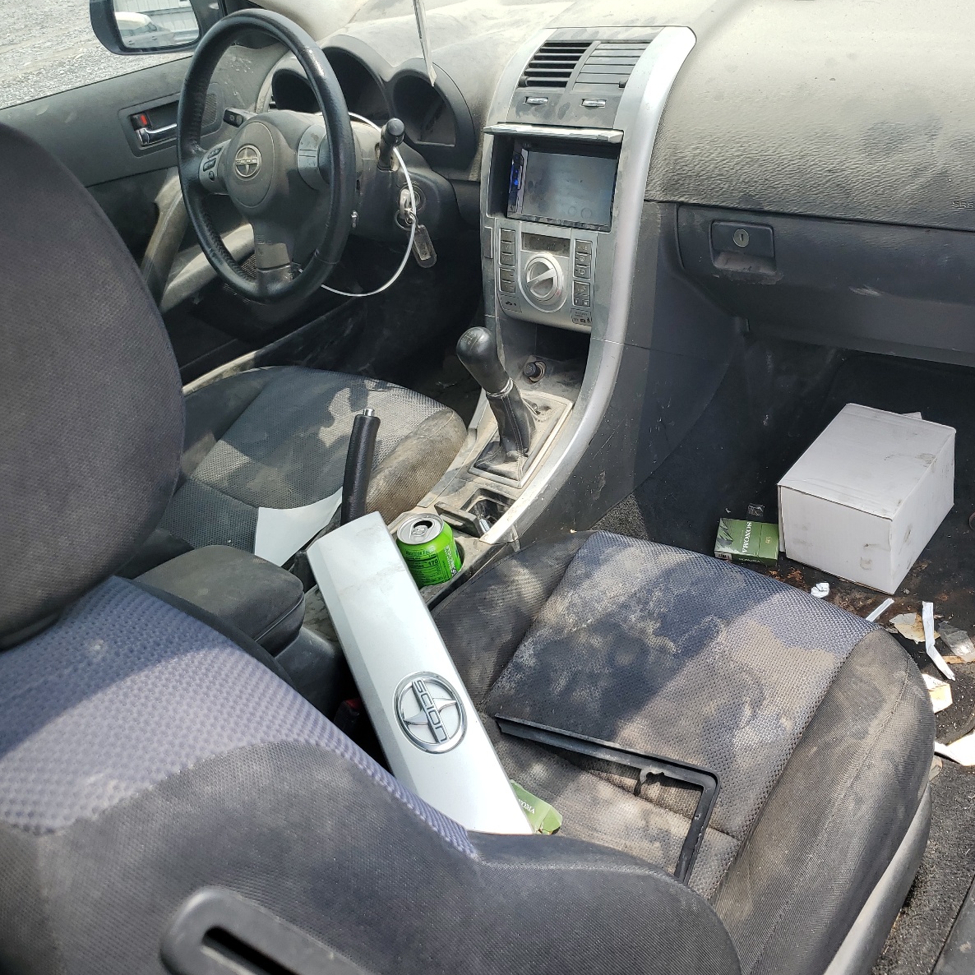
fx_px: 988
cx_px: 592
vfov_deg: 52.5
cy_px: 484
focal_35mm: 31
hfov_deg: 52.1
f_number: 1.5
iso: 50
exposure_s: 1/1111
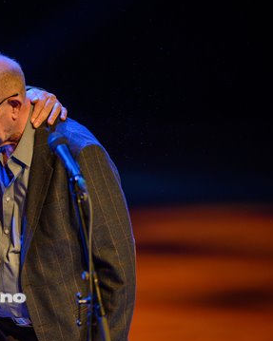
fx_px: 5709
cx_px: -65
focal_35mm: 565
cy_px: 194
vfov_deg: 3.4
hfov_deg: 2.7
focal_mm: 300
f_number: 2.8
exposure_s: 1/320
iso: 400
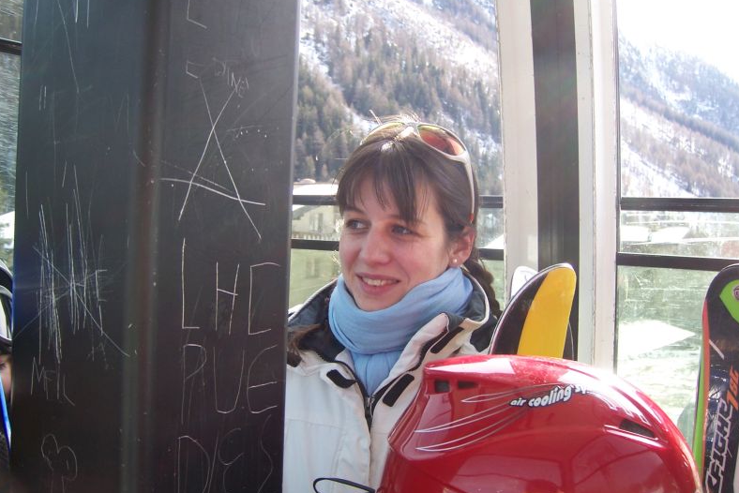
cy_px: 253
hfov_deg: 50.7
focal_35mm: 38
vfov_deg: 35.1
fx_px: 780
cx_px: 369
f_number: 2.8
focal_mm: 6.2
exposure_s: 1/160
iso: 80
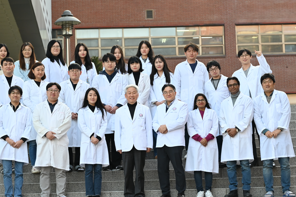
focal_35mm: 145
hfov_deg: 14.1
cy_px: 102
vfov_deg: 9.5
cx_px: 142
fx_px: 1193
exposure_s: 1/640
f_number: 6.3
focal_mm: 105
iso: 1250
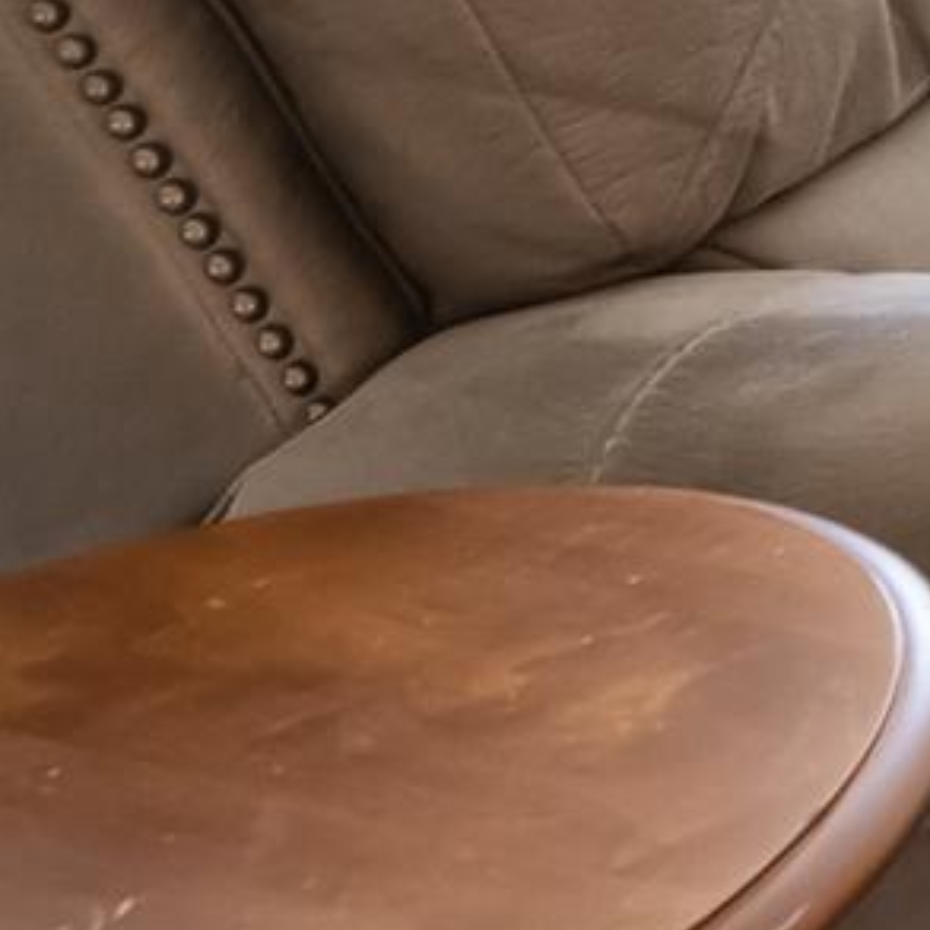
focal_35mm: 95
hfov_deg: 11.8
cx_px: 2638
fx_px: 2888
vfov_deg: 14.9
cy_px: -928
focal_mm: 16
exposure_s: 1/80
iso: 2000
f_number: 8
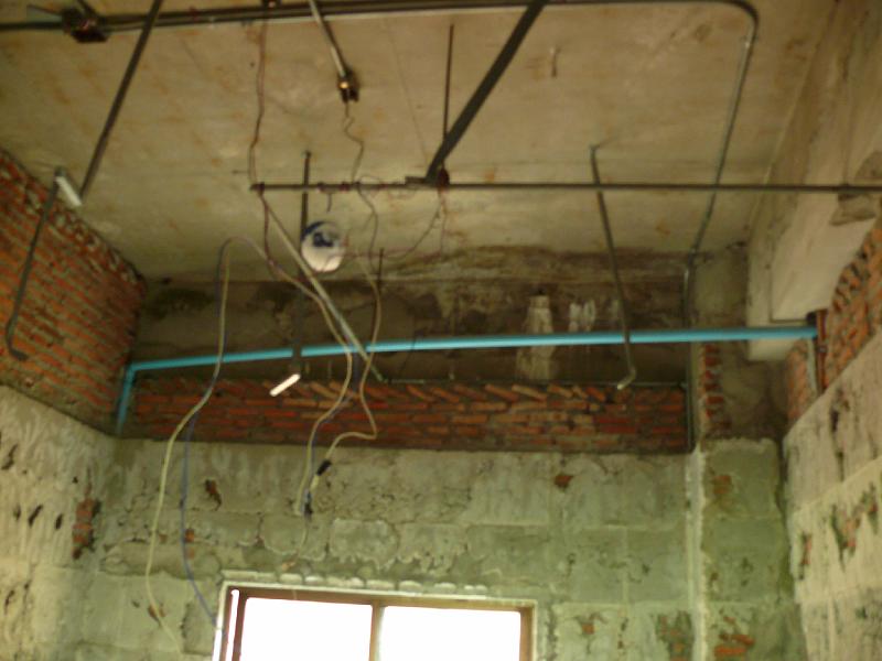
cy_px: 330
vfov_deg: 40.7
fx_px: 892
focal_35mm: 35
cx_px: 441
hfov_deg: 52.6
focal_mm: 7.4
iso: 200
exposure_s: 1/3.2
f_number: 2.8
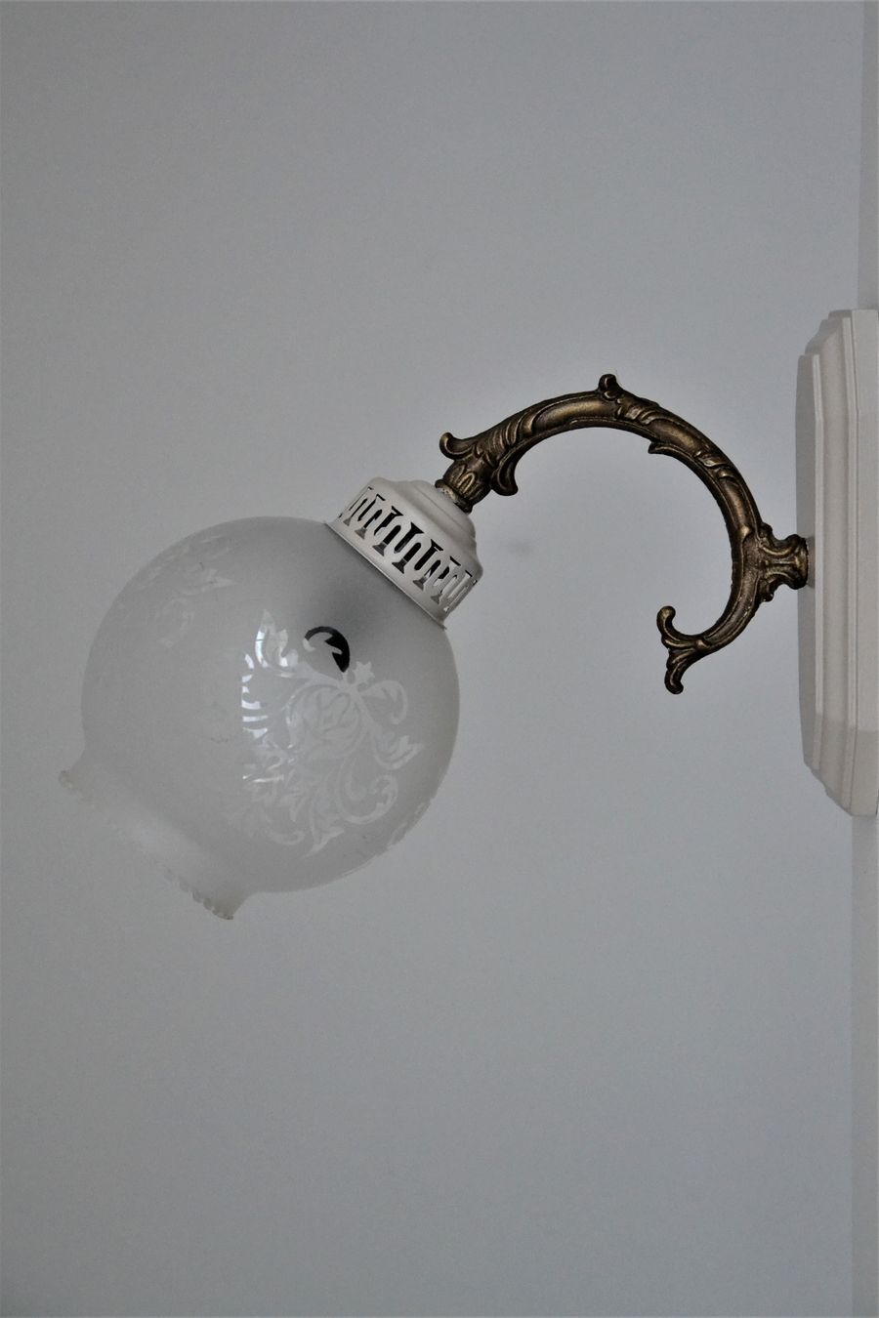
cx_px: 440
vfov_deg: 19.5
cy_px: 659
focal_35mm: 105
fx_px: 3845
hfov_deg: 13.0
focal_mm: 70
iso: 3200
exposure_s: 1/60
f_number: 5.3
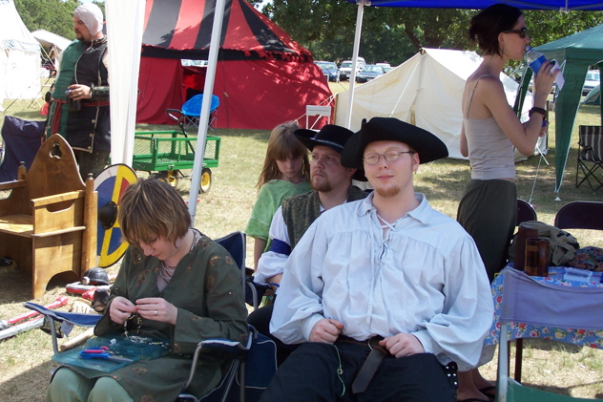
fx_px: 988
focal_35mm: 59
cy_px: 201
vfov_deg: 23.0
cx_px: 299
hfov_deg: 33.9
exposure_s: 1/500
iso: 80
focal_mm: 9.3
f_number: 3.1
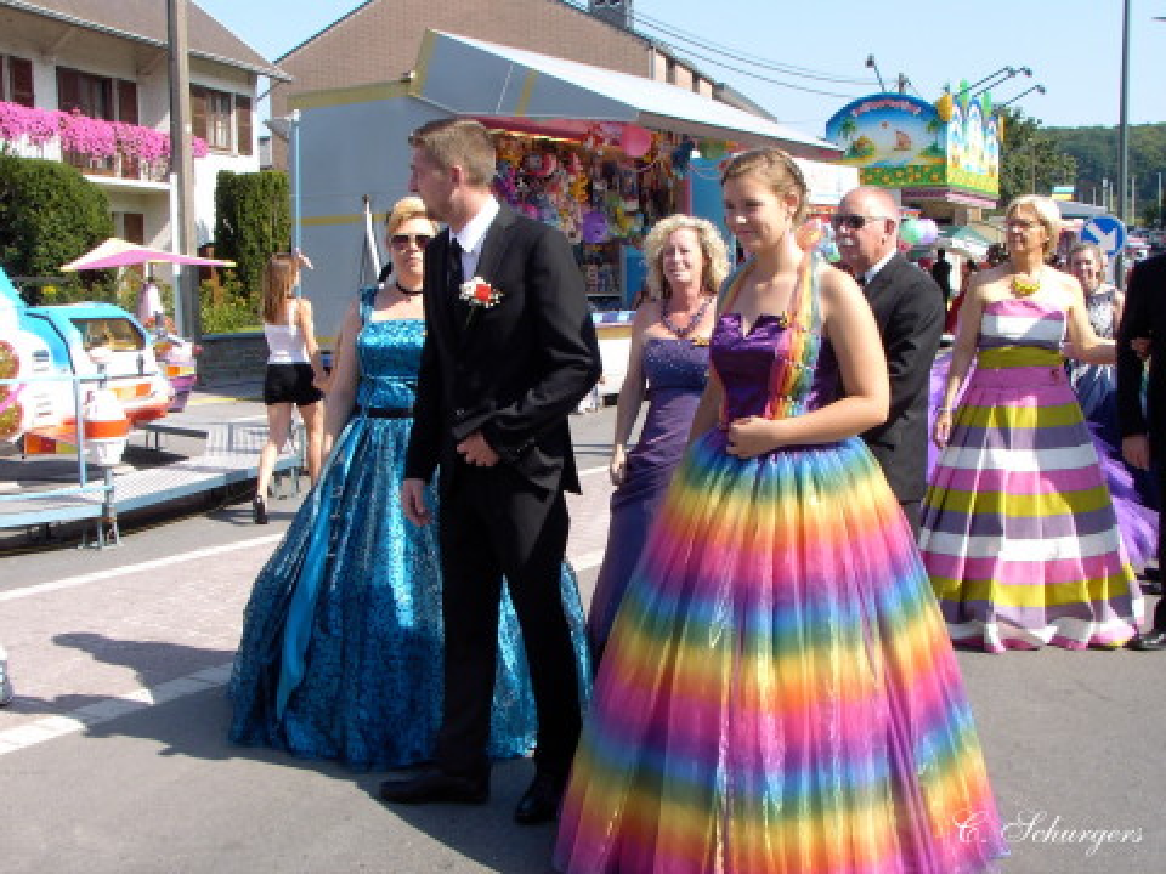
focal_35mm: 46
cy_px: 437
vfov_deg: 31.5
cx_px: 583
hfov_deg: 41.2
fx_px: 1549
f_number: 4.5
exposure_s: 1/210
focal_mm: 7.1
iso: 70
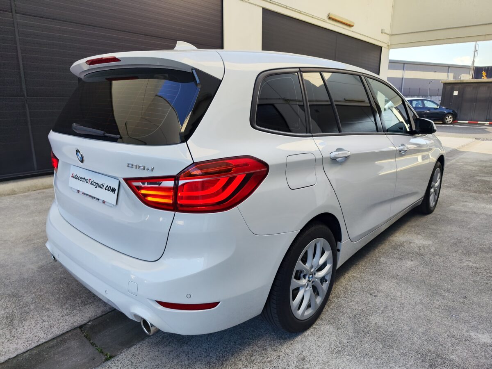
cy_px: 184
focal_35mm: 23
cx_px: 246
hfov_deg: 73.9
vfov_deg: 58.9
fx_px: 327
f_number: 1.69
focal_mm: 7.01
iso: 50
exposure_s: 1/376
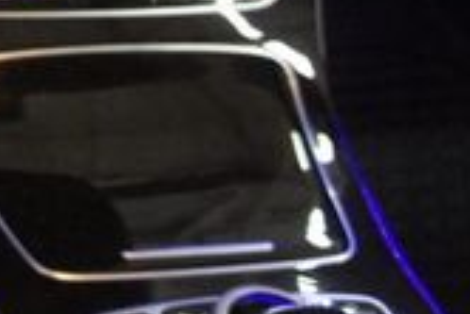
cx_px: -385
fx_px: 1359
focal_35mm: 104
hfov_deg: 16.4
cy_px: -249
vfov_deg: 12.1
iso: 1600
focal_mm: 18
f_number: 3.5
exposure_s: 1/60
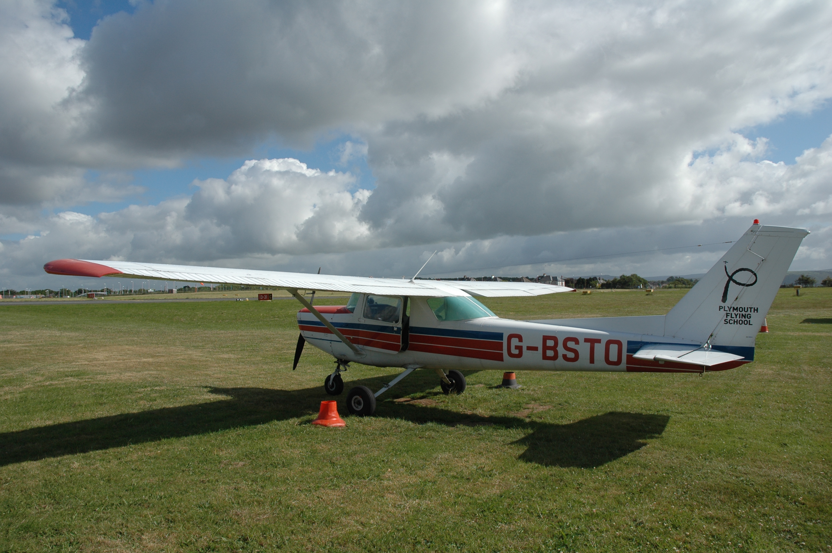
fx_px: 623
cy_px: 276
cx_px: 416
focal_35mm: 27
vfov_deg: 47.8
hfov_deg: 67.4
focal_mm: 18
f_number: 11
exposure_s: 1/500
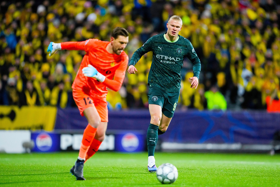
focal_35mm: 400
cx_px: 140
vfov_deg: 3.4
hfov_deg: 5.2
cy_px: 94
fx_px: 3112
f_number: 2.8
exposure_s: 1/1250
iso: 3200
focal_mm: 400
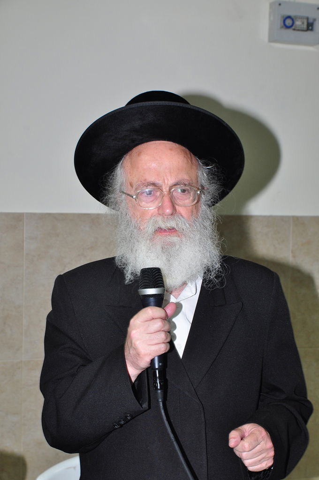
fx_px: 920
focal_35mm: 69
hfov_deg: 19.7
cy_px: 240
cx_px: 160
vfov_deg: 29.3
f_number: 6.3
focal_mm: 46
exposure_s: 1/60
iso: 400
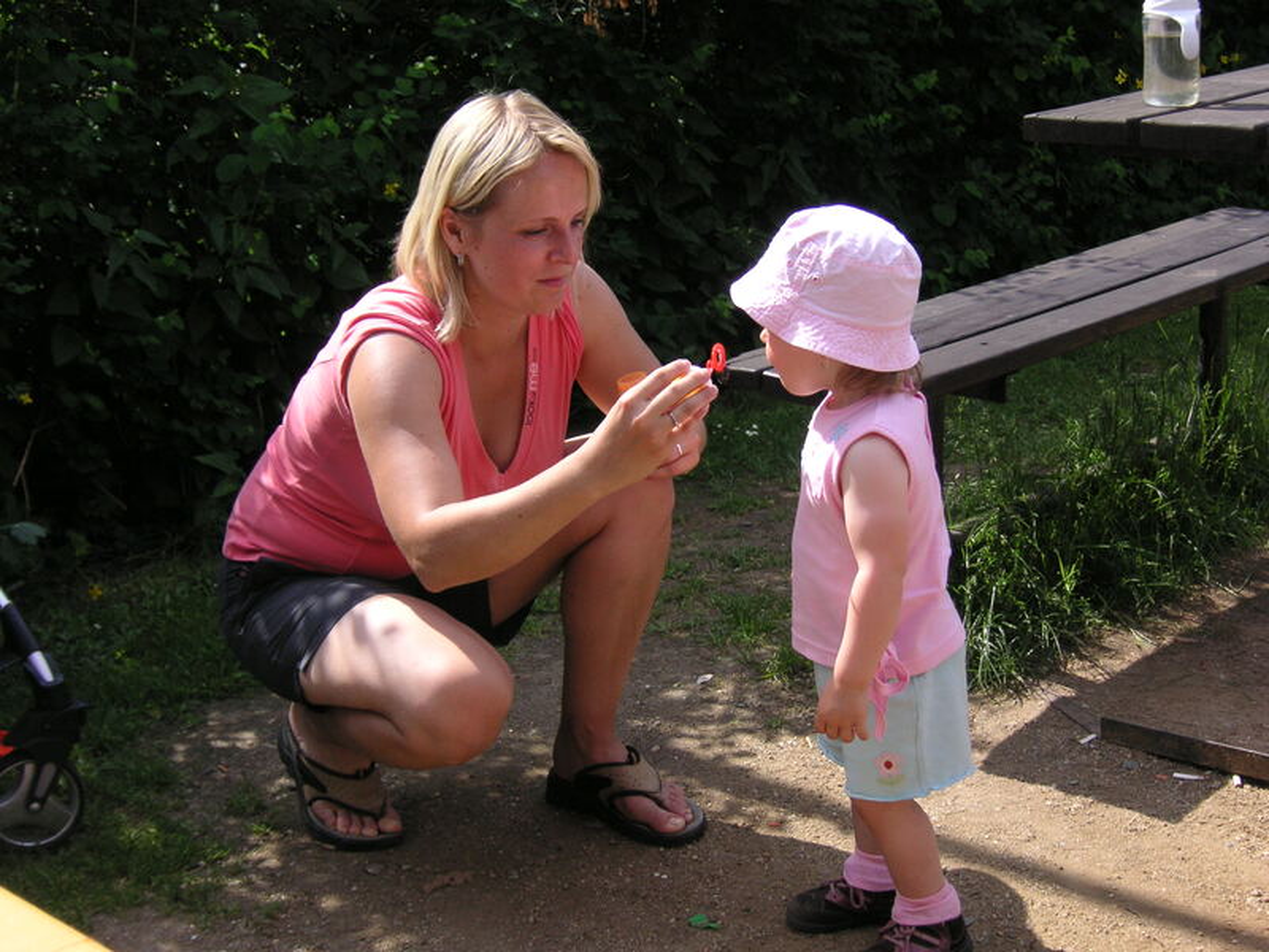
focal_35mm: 58
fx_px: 2126
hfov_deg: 33.2
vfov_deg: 25.2
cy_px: 476
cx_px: 634
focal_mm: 9.6
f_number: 3.7
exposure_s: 1/350
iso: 50
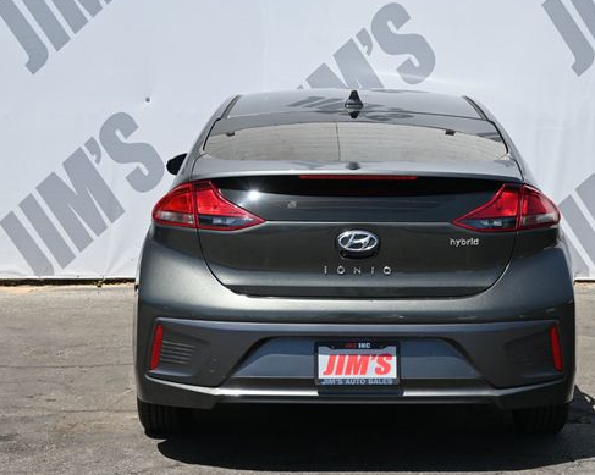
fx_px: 1302
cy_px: 244
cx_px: 358
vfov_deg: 20.7
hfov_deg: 25.7
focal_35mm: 74
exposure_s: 1/250
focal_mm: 40
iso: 125
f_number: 5.6
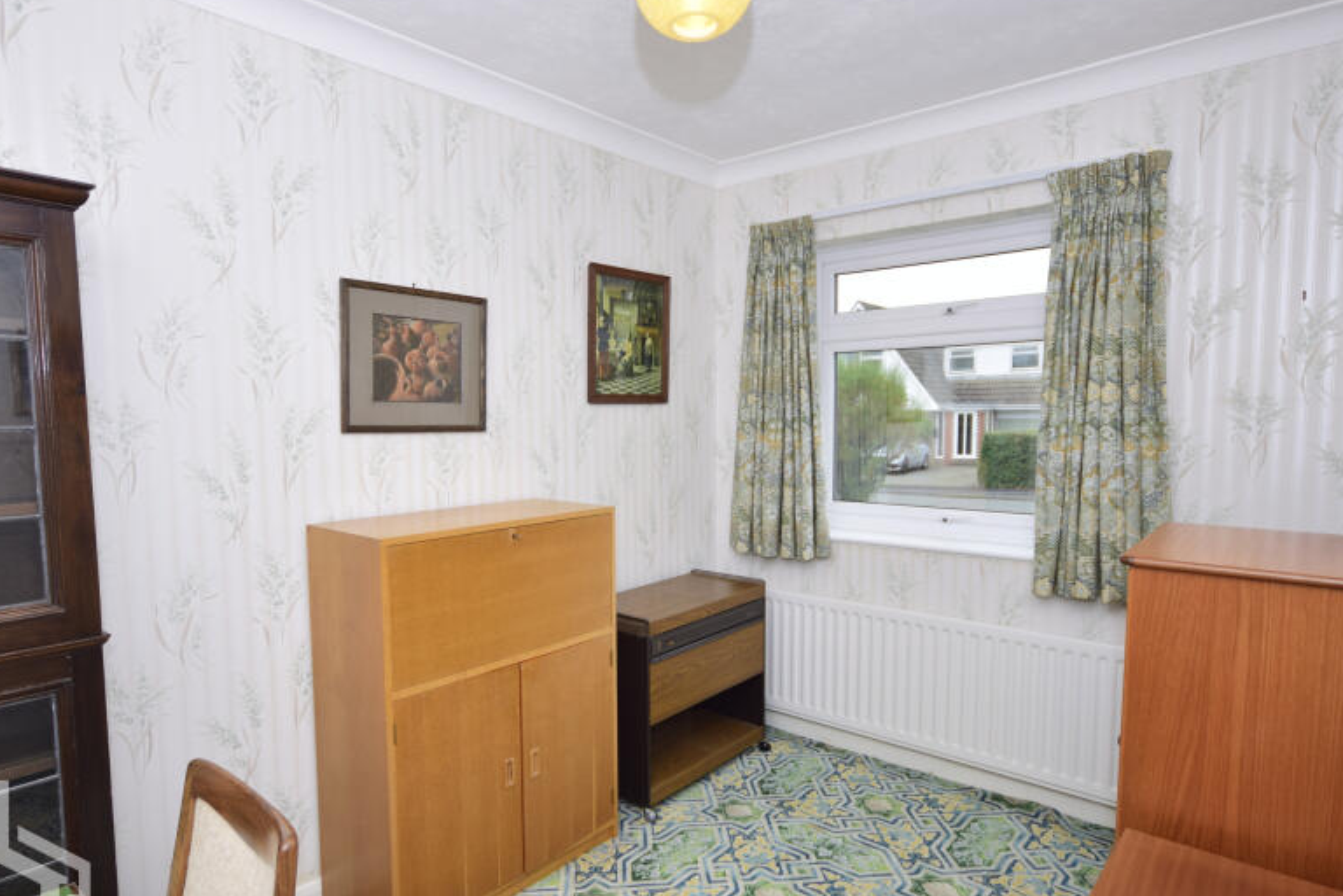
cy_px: 473
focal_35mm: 20
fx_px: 746
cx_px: 663
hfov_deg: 84.0
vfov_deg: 61.9
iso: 250
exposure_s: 1/160
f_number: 4
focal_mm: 10
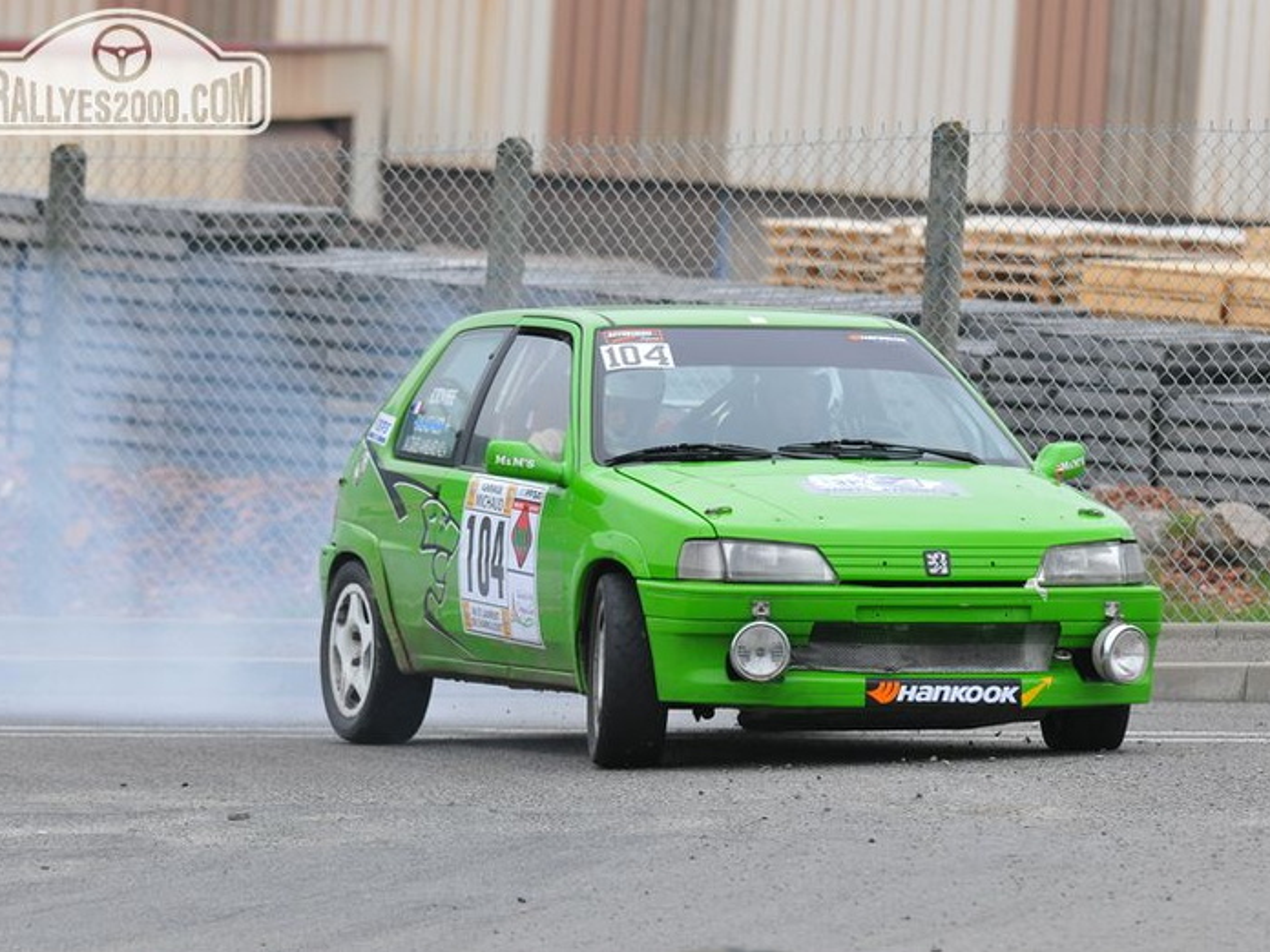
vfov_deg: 4.3
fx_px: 12621
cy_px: 475
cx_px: 684
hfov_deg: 5.8
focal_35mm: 344
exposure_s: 1/800
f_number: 6.3
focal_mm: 210
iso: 800
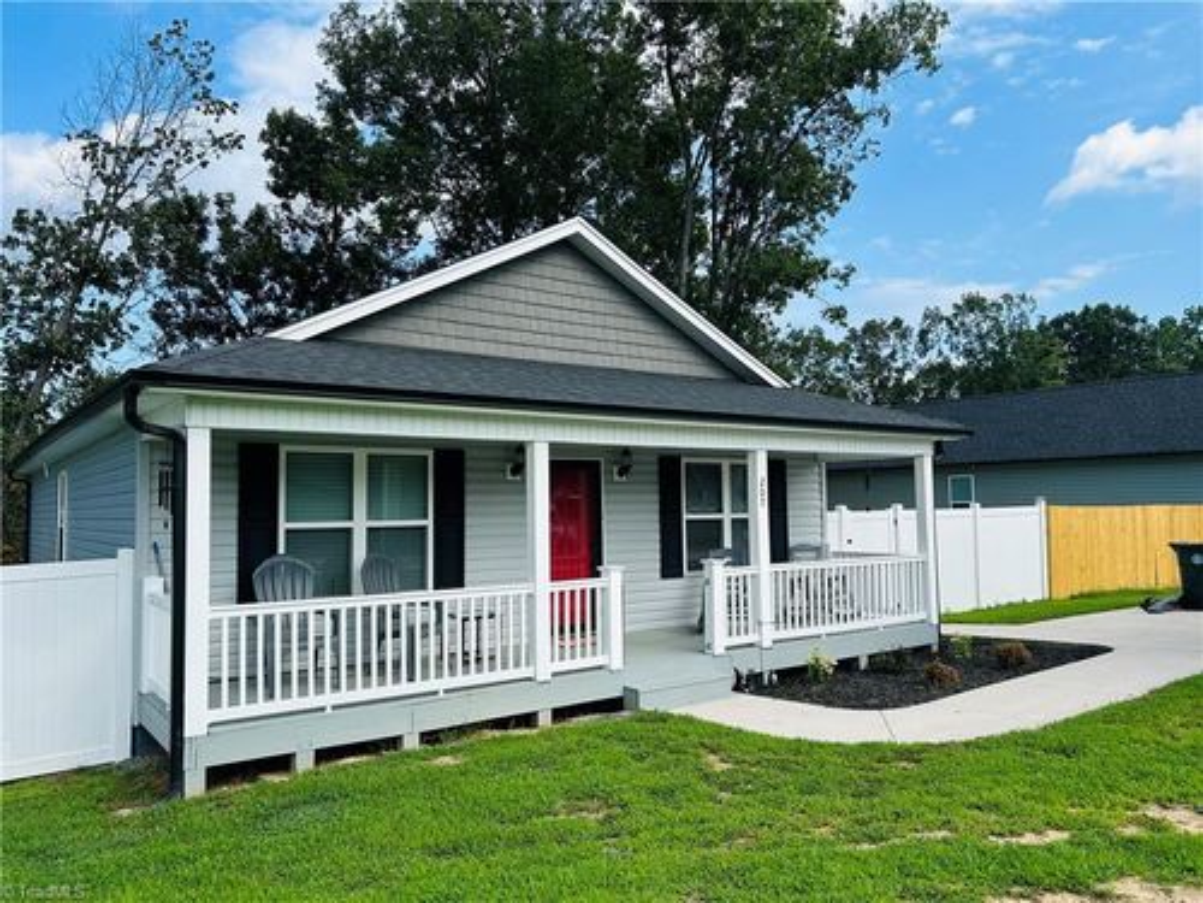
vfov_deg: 53.1
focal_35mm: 26
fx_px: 904
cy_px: 452
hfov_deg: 67.3
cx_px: 602
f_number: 1.5
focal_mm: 5.7
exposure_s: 1/2632
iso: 50
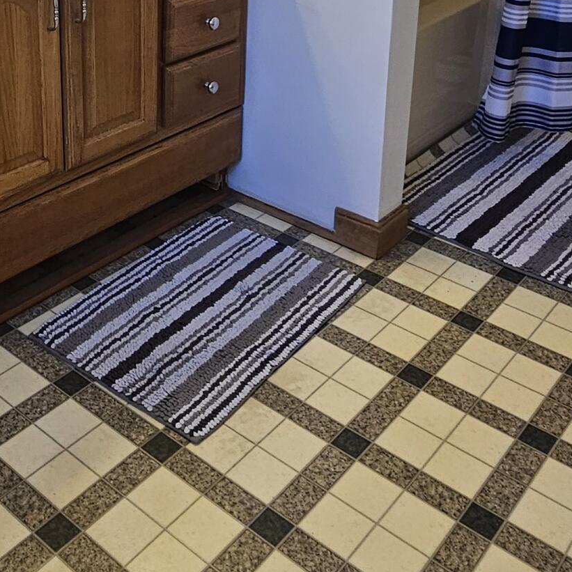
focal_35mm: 42
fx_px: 785
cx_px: 163
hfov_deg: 39.2
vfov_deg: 36.6
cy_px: 20
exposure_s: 1/120
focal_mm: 2.2
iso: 80
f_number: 2.2
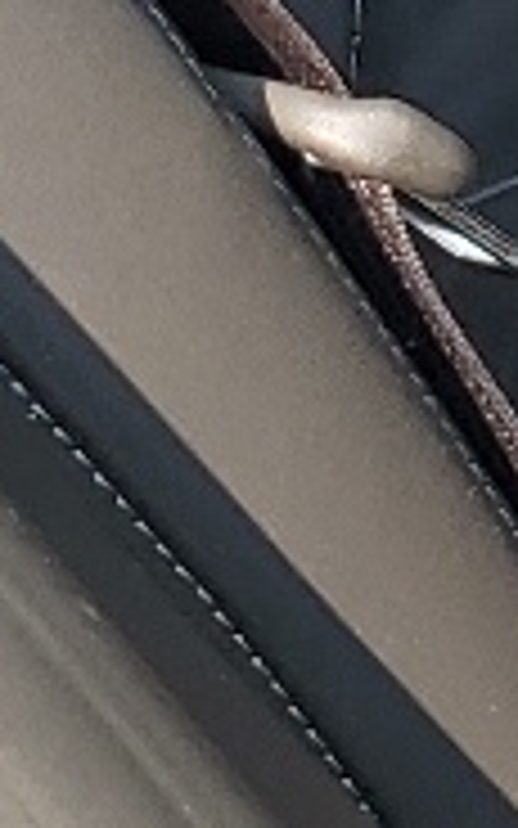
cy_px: -1336
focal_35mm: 240
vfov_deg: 7.9
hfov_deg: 5.2
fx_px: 5421
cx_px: 1522
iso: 50
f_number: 1.5
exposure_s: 1/385
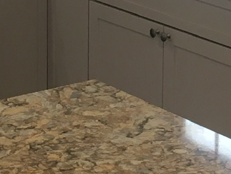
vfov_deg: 8.6
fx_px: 1129
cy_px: -98
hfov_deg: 11.7
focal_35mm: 169
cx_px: 171
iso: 25
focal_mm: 4.15
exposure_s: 1/40
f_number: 2.2
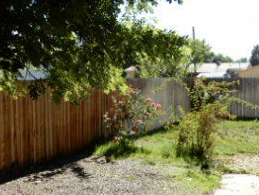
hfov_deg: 34.2
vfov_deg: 26.1
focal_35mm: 56
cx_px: 101
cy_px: 94
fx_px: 419
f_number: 3.4
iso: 80
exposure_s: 1/400
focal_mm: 4.3
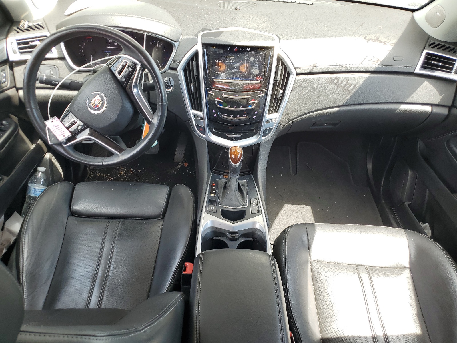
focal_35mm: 26
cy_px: 172
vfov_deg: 53.1
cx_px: 228
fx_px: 343
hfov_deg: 67.3
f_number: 1.5
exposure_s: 1/152
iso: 50
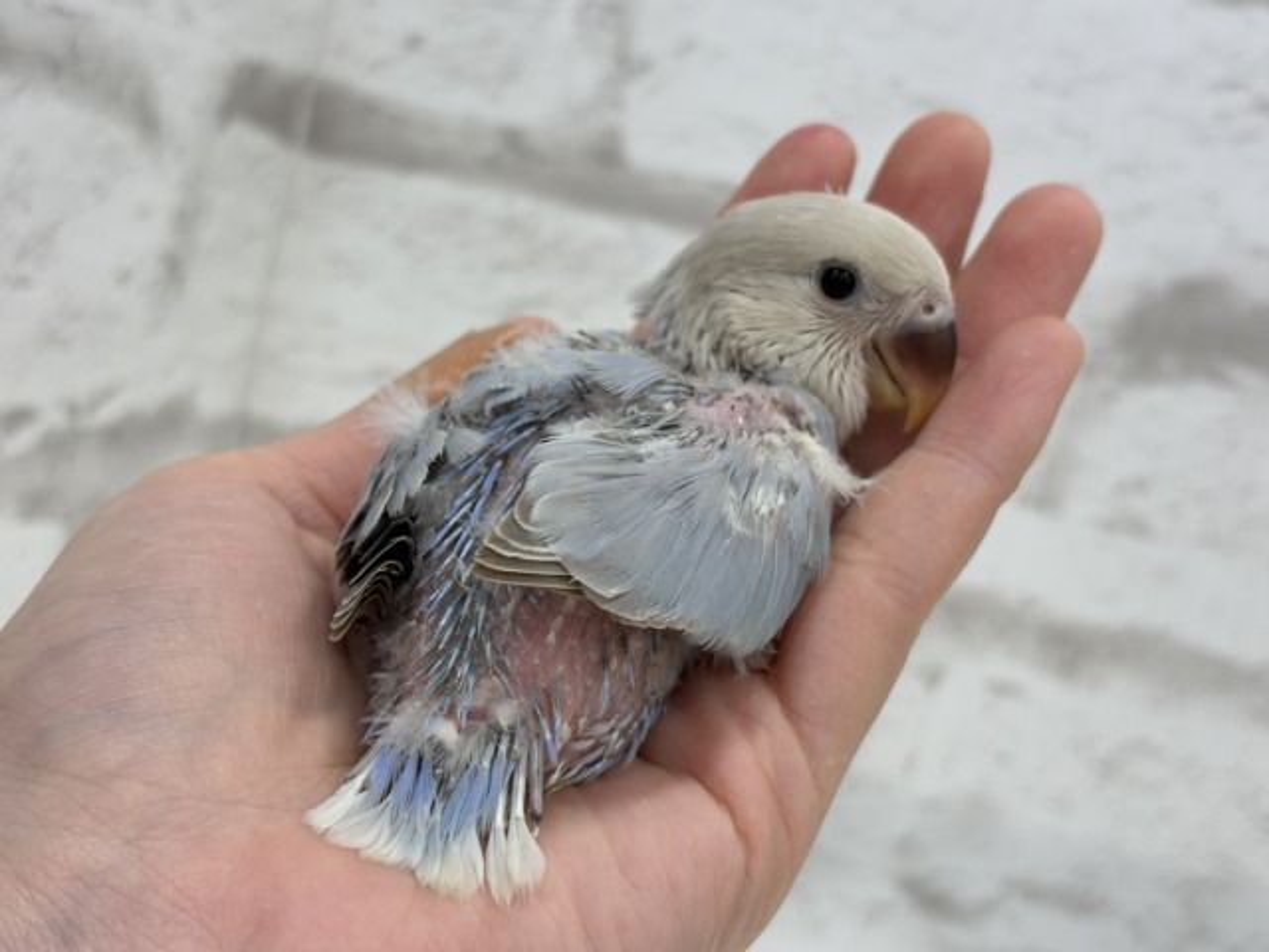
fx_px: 1906
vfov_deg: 28.0
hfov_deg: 36.8
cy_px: 476
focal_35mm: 52
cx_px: 634
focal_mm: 5.96
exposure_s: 1/50
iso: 40
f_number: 1.6
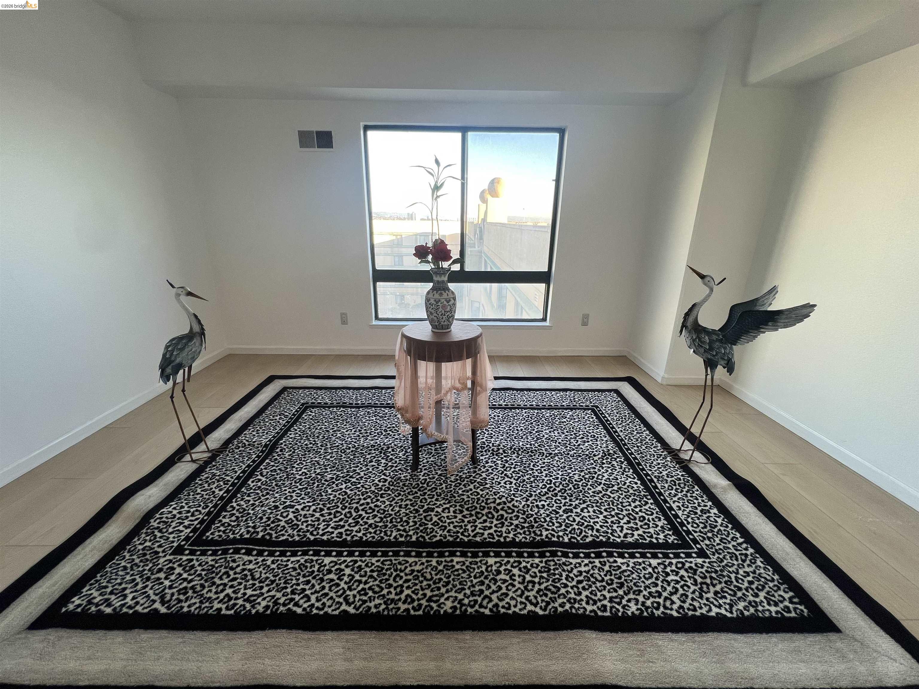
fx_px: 345
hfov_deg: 106.2
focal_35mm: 13
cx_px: 460
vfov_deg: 89.9
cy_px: 344
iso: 64
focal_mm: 1.57
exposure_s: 1/120
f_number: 1.8
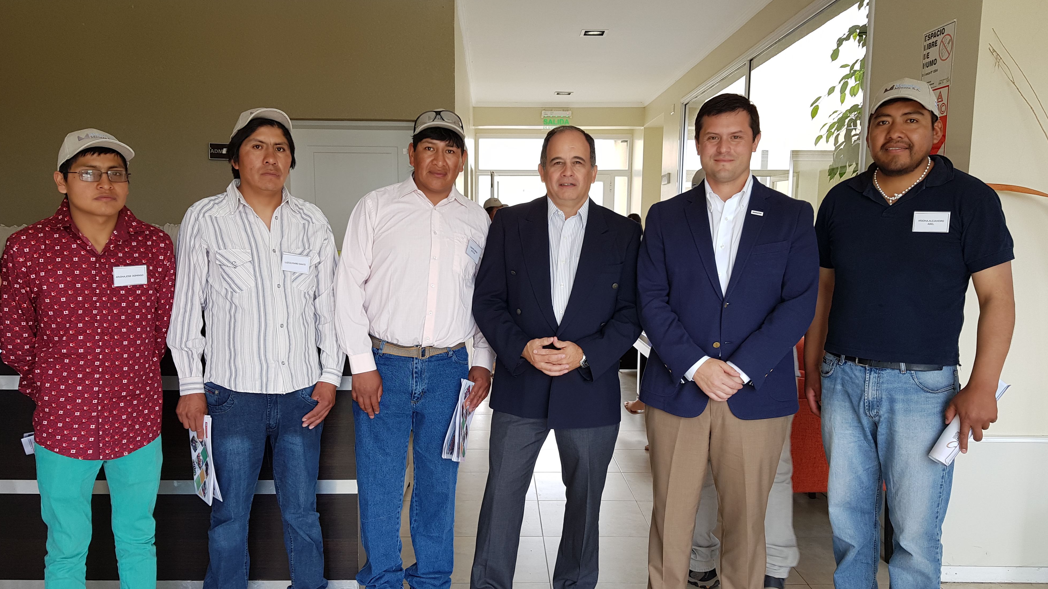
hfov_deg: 66.1
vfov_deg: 40.0
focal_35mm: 29
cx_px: 521
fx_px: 806
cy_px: 357
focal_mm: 4.2
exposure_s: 1/124
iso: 40
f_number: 1.7
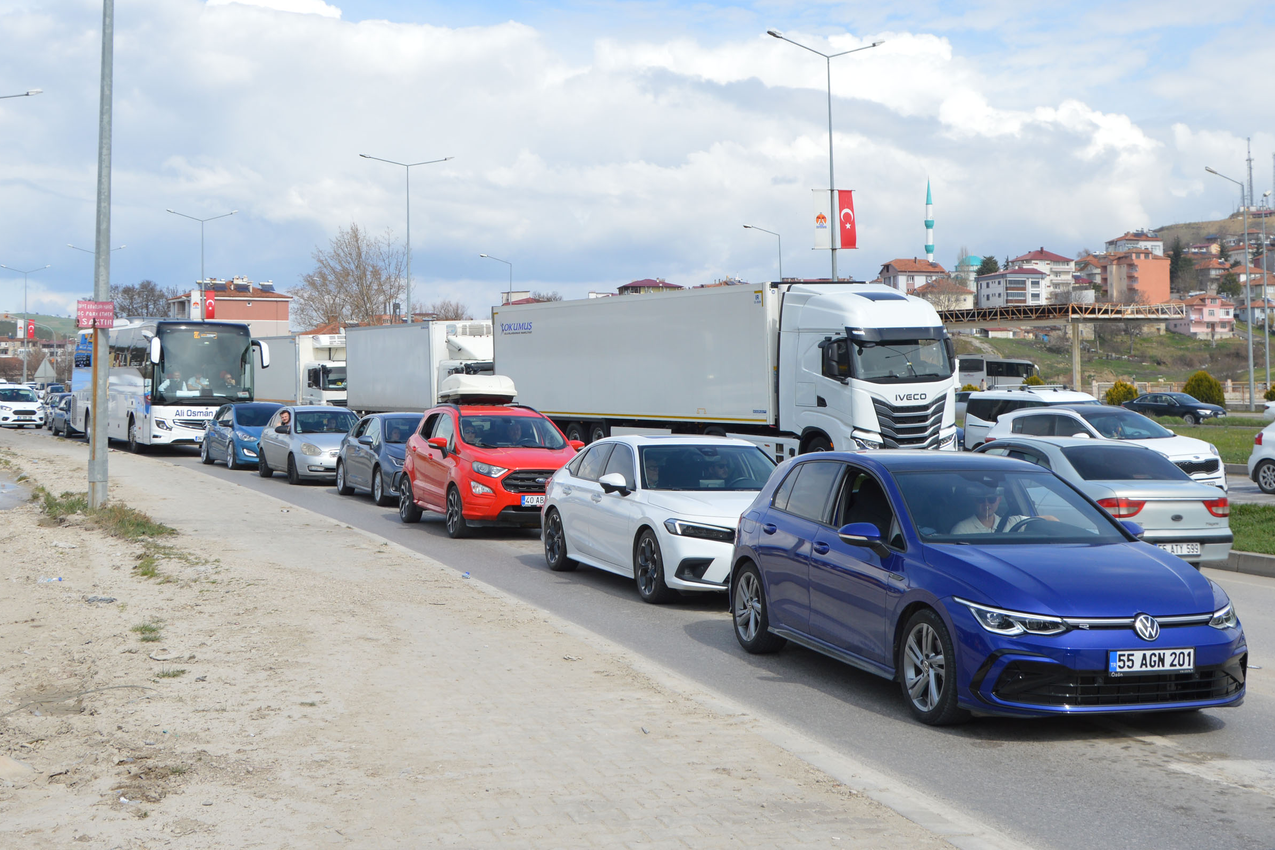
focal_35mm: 39
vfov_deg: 34.1
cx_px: 529
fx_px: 1381
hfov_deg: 49.3
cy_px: 357
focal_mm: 22
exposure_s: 1/320
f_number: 9
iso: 100
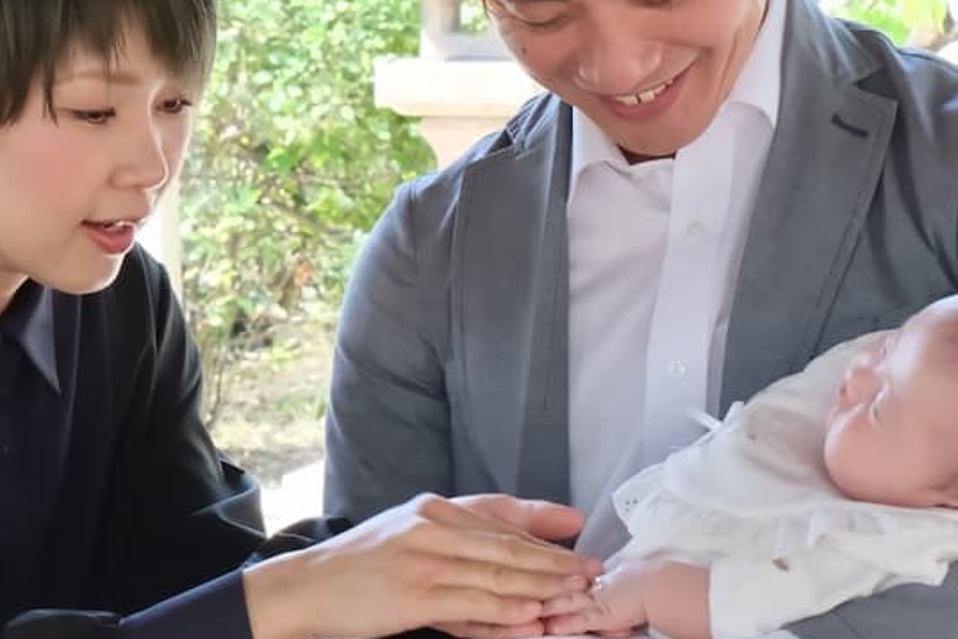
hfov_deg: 18.6
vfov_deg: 12.3
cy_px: 603
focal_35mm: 110
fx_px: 2927
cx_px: 530
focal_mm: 27.4
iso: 1600
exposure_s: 1/80
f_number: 7.1
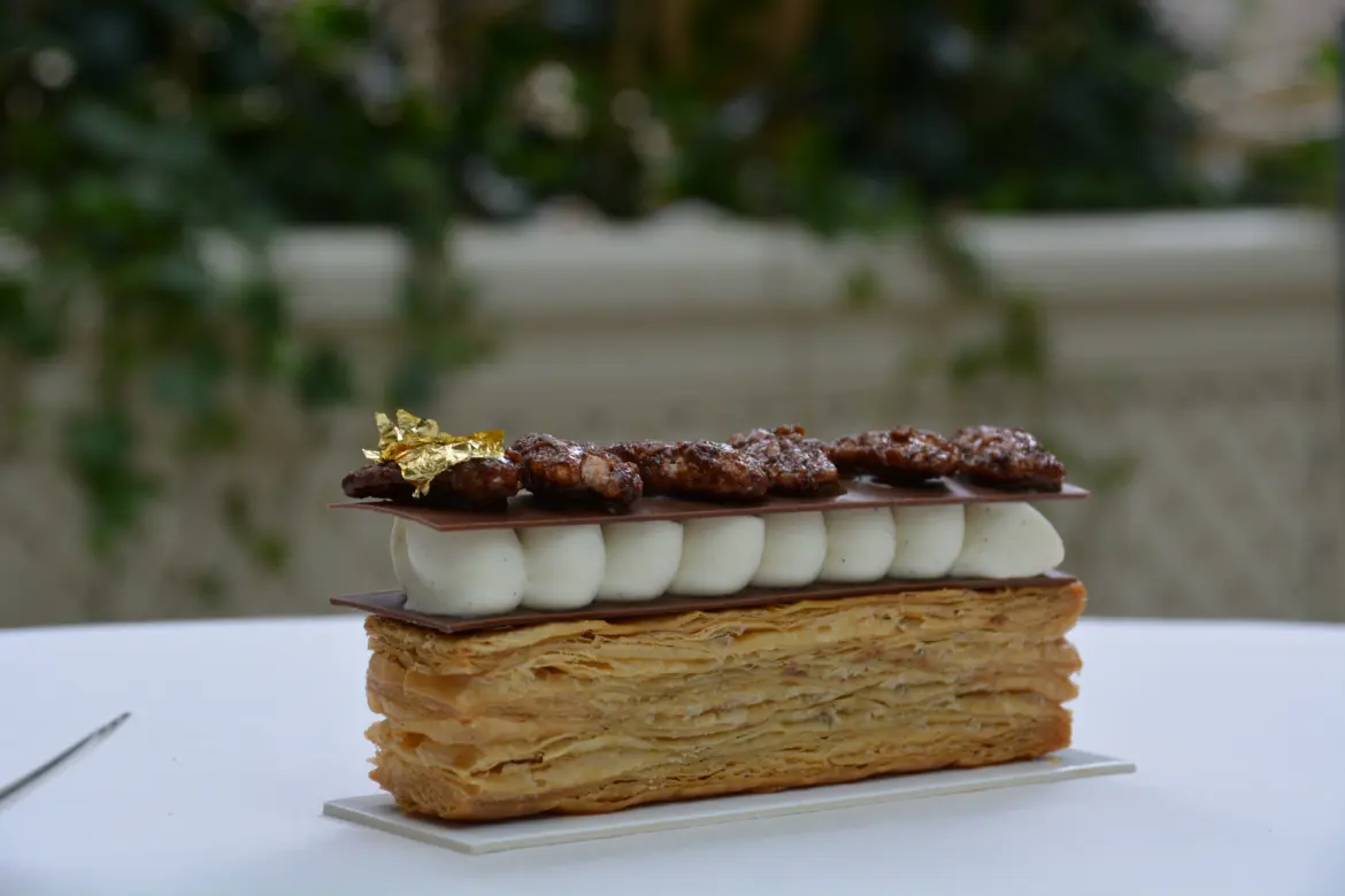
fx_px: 3923
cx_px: 672
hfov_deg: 19.5
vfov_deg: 13.0
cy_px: 448
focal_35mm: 105
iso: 400
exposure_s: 1/125
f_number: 8
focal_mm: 70
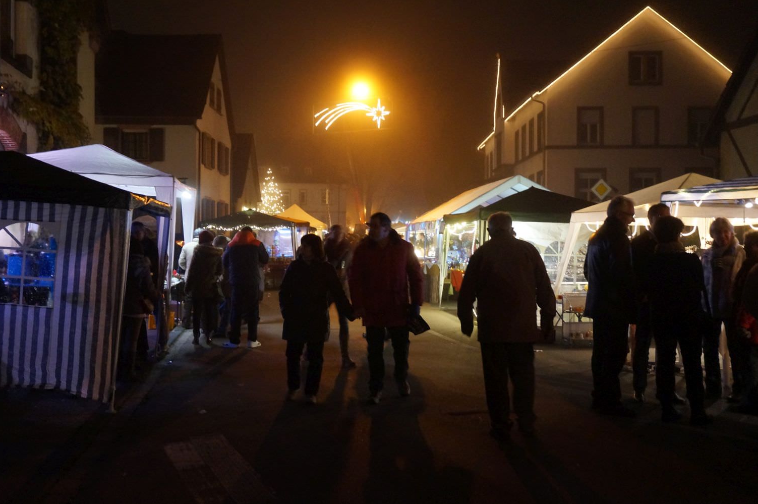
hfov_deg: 56.5
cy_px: 242
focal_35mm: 34
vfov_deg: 39.3
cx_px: 358
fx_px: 705
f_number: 4
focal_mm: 21
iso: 3200
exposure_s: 1/20
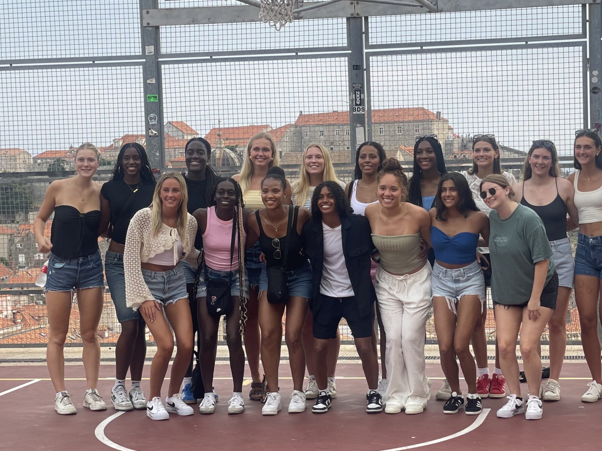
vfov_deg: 19.6
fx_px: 1304
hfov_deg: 26.0
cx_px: 349
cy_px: 233
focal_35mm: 75
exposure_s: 1/126
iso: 25
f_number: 2
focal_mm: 6
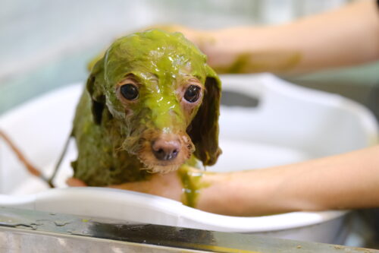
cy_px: 126
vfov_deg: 16.3
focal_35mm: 84
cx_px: 190
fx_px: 884
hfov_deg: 24.2
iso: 3200
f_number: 2.8
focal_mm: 56
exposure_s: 1/160
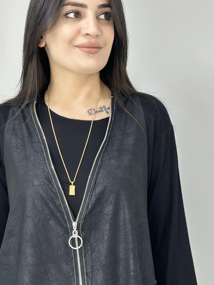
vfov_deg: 21.1
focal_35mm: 93
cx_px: 75
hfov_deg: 15.9
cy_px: 173
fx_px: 767
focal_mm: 6.86
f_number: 1.78
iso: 80
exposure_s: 1/50
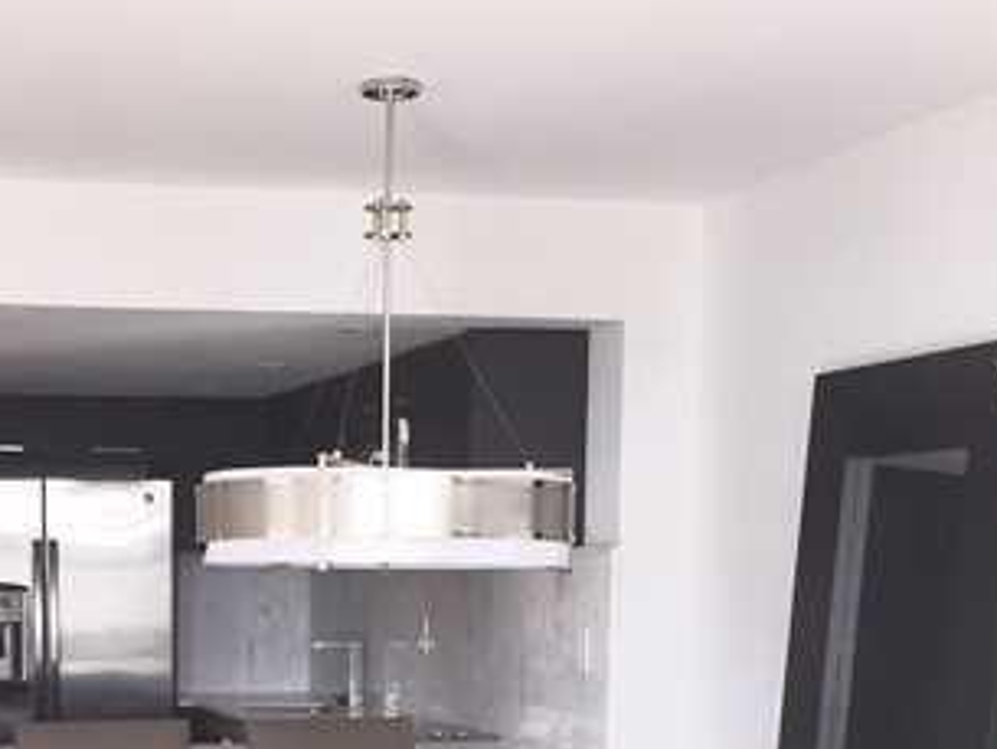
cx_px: 258
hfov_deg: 25.4
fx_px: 2190
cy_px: 877
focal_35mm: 76
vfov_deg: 18.5
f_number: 2.2
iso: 50
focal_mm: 4.15
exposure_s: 1/120
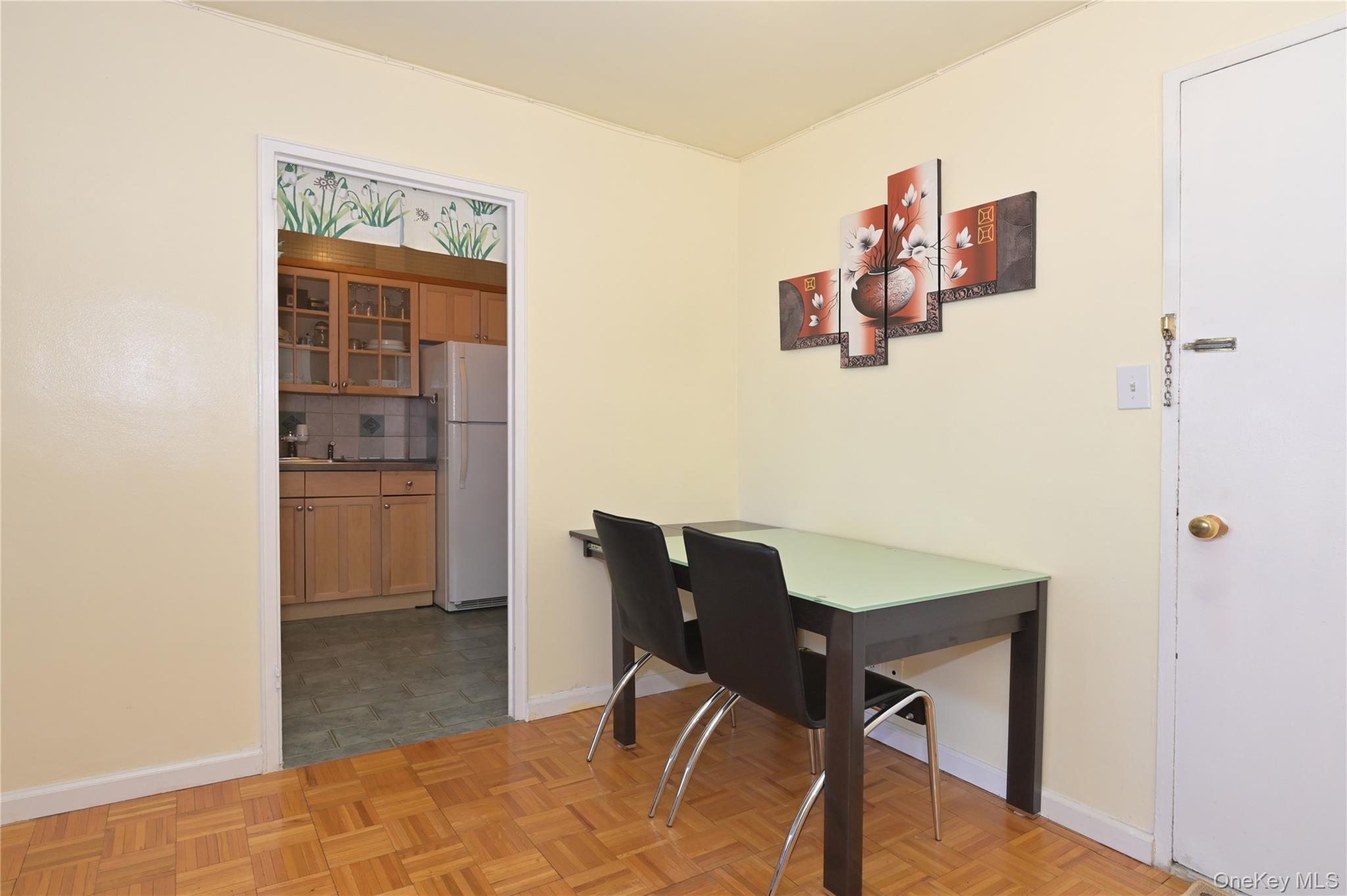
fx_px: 673
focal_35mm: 18
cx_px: 674
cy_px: 448
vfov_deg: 67.3
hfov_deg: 90.0
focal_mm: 18
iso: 1250
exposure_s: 1/125
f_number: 8
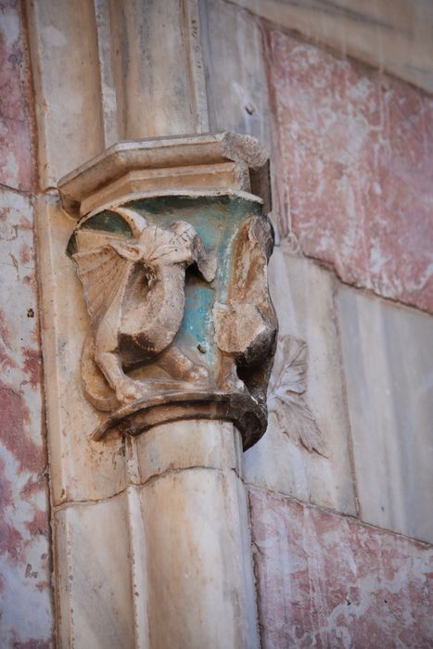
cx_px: 216
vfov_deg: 13.0
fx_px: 2840
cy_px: 324
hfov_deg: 8.7
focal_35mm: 158
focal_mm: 105
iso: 400
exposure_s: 1/500
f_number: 5.6
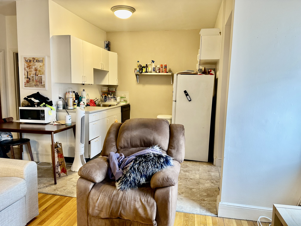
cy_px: 113
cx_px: 150
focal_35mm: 24
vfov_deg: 56.8
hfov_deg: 71.6
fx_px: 209
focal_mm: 6.86
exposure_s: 1/60
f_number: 1.78
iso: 125
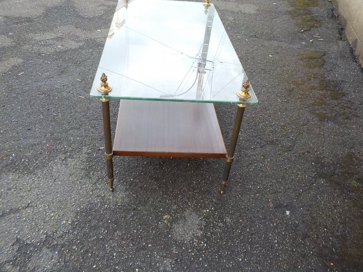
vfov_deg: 46.8
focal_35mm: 30
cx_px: 182
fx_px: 315
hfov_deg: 60.0
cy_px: 136
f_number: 3.3
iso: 125
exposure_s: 1/200
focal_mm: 4.1
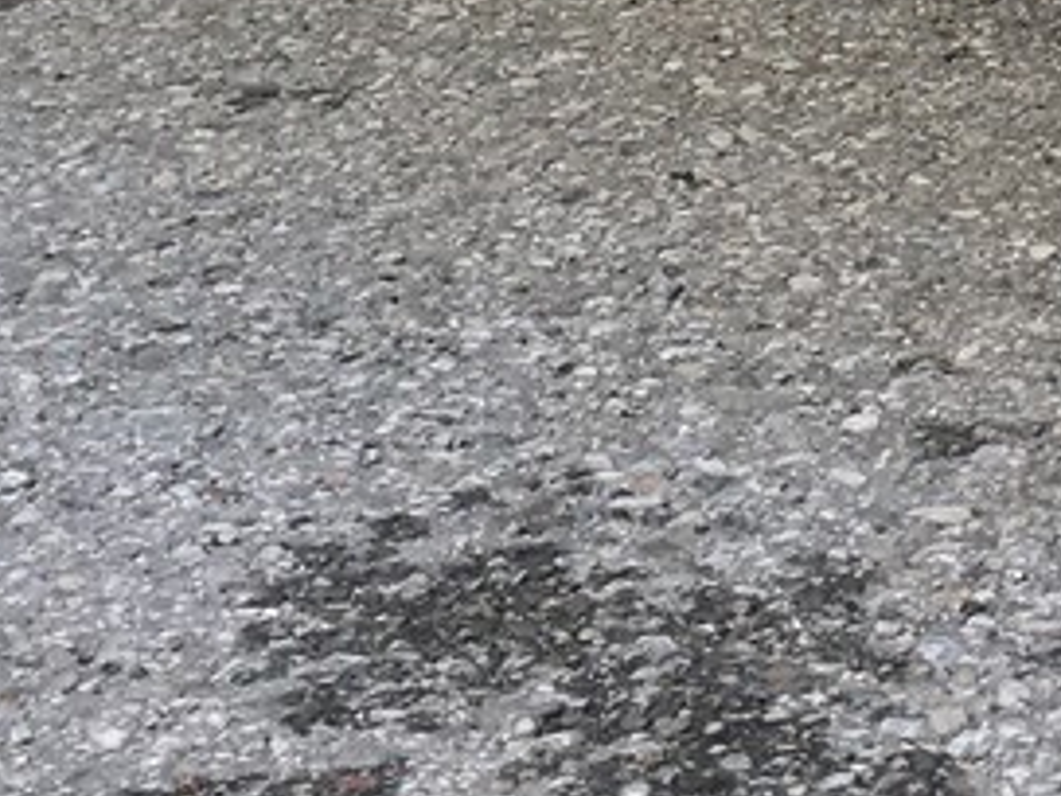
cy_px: -860
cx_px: 1650
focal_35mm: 160
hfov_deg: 11.7
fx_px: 4904
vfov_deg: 8.7
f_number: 2.2
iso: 25
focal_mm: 4.15
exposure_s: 1/366
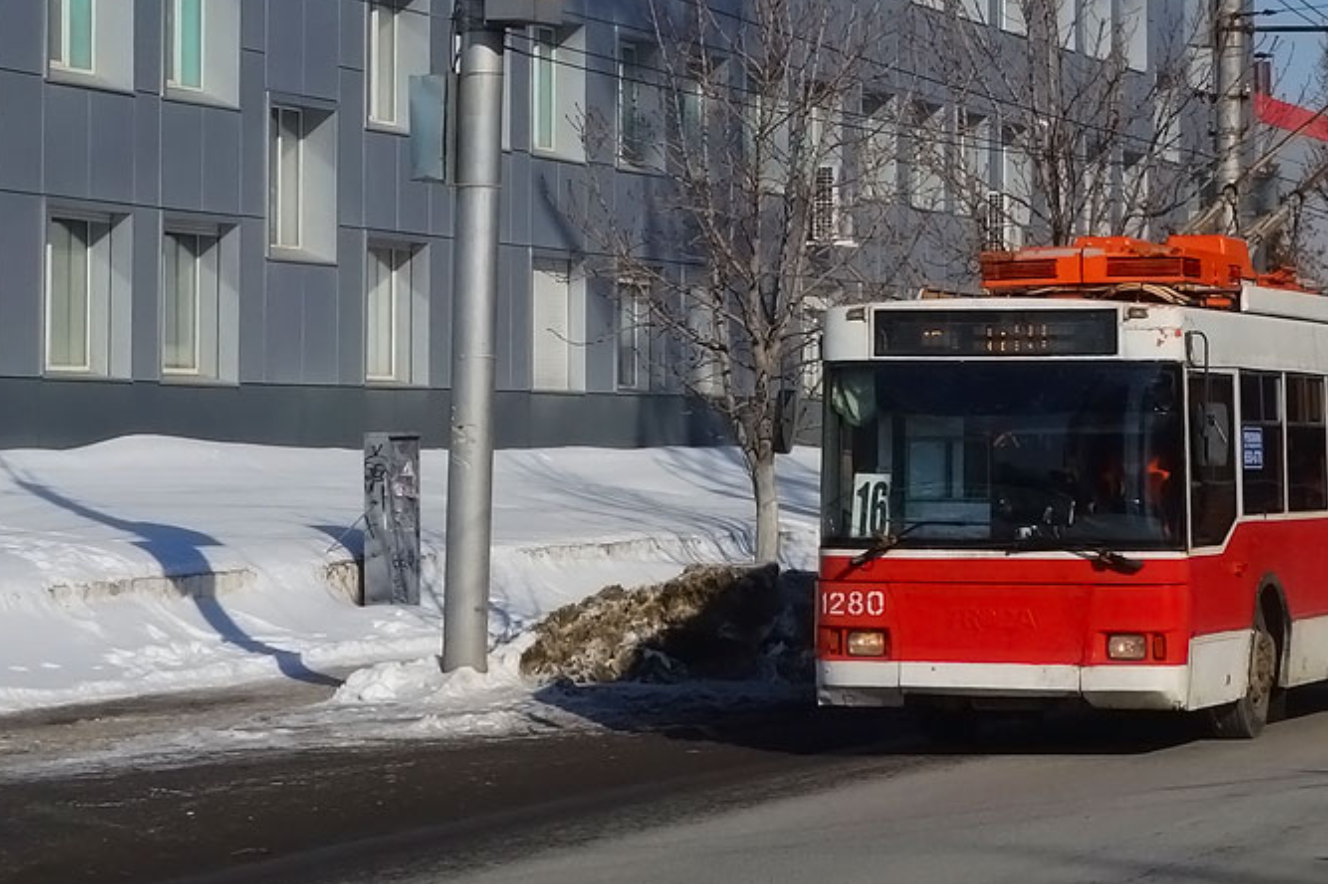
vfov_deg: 16.6
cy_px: 115
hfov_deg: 24.8
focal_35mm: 81
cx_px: 964
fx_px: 2986
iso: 125
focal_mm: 16.59
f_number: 9
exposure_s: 1/500
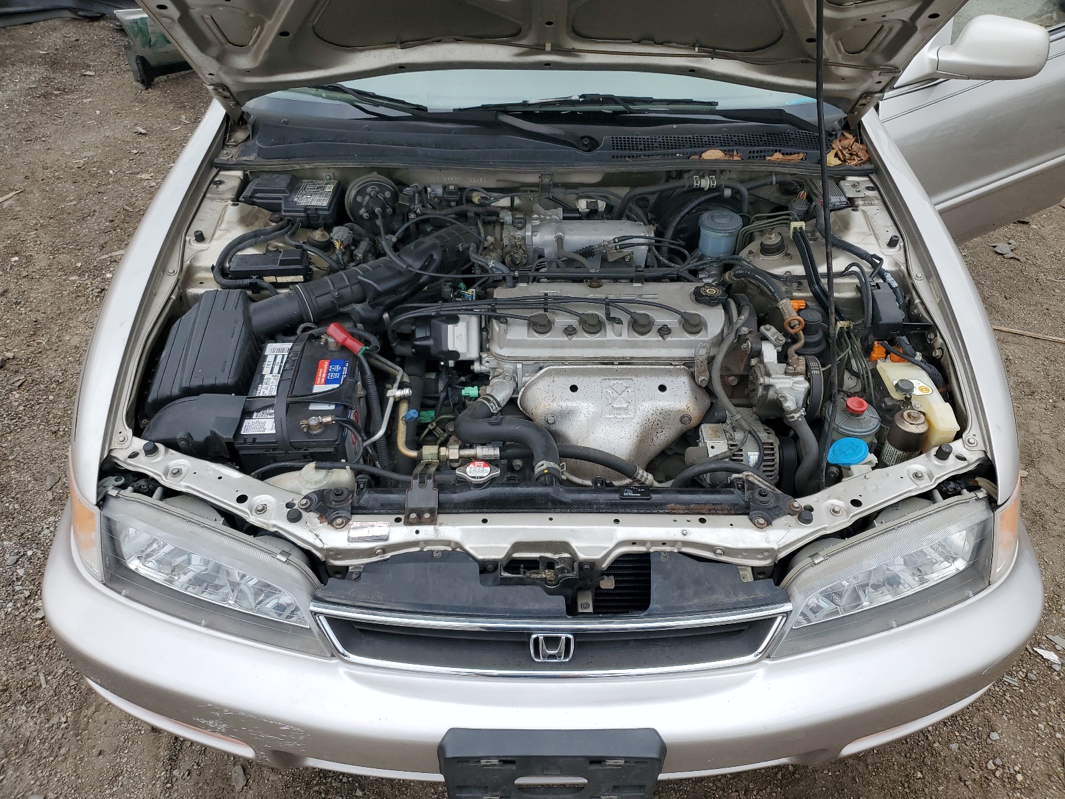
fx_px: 800
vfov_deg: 53.1
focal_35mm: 26
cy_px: 400
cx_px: 532
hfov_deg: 67.3
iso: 50
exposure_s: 1/1250
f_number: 1.5
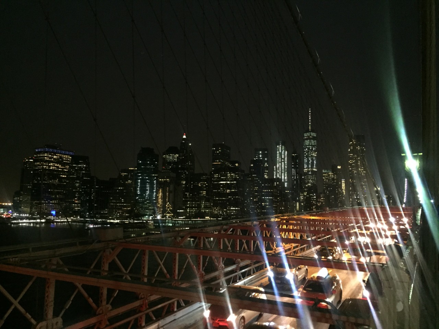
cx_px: 220
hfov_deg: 61.7
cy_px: 164
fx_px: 368
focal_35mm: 29
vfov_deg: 48.2
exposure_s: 1/15
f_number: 2.2
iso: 400
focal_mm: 4.15
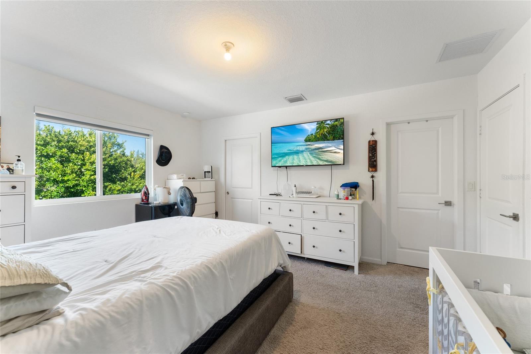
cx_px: 266
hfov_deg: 104.3
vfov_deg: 81.2
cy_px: 177
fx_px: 206
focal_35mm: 14
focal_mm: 14
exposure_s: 1/4
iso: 800
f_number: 9
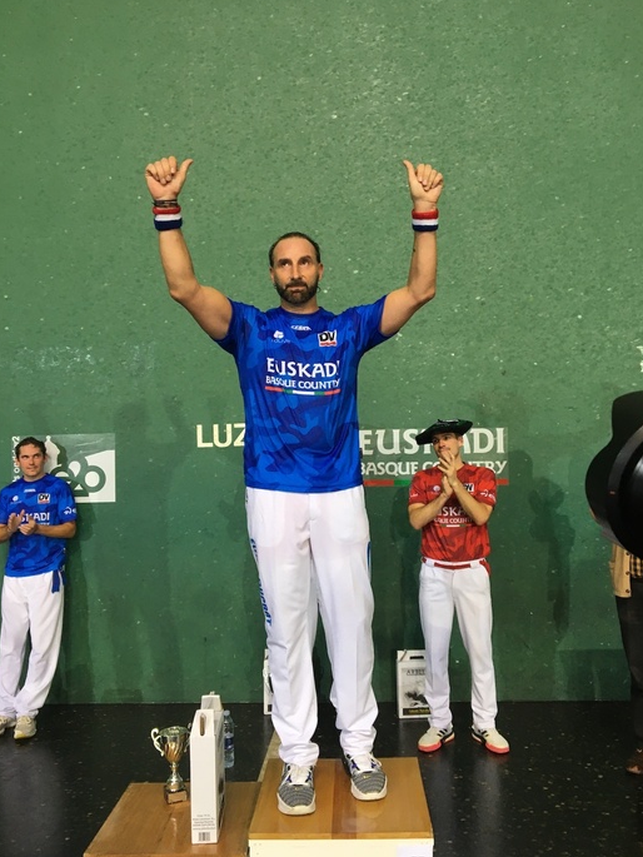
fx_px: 743
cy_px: 430
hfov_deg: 46.8
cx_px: 327
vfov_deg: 60.0
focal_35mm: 30
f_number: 2.2
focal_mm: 4.15
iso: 50
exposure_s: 1/33
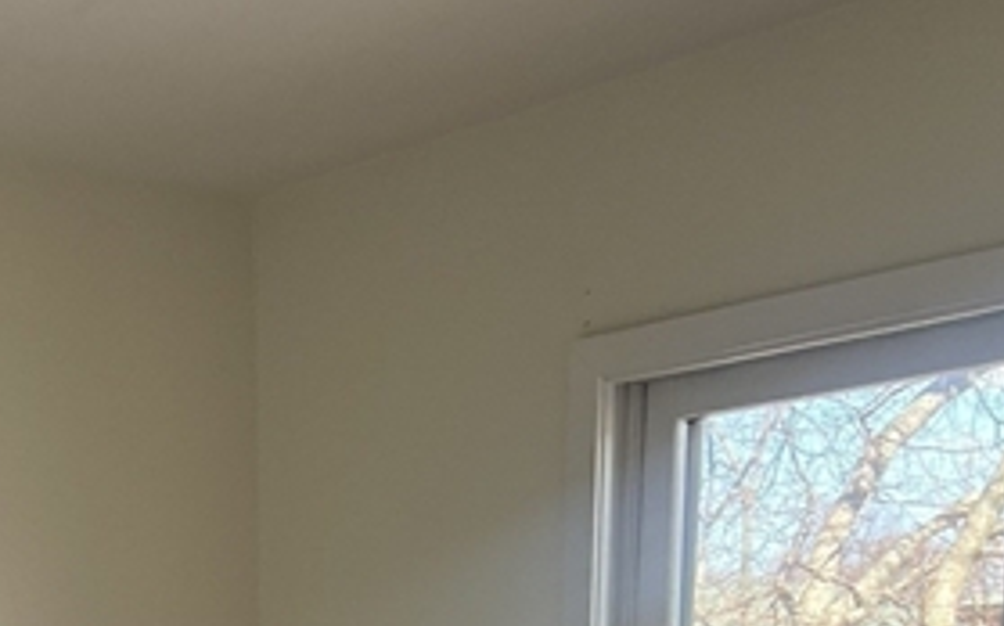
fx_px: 2078
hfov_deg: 26.3
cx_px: 108
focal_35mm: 76
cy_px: 1248
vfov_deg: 14.3
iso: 64
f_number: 1.5
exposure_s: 1/166
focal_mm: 5.7
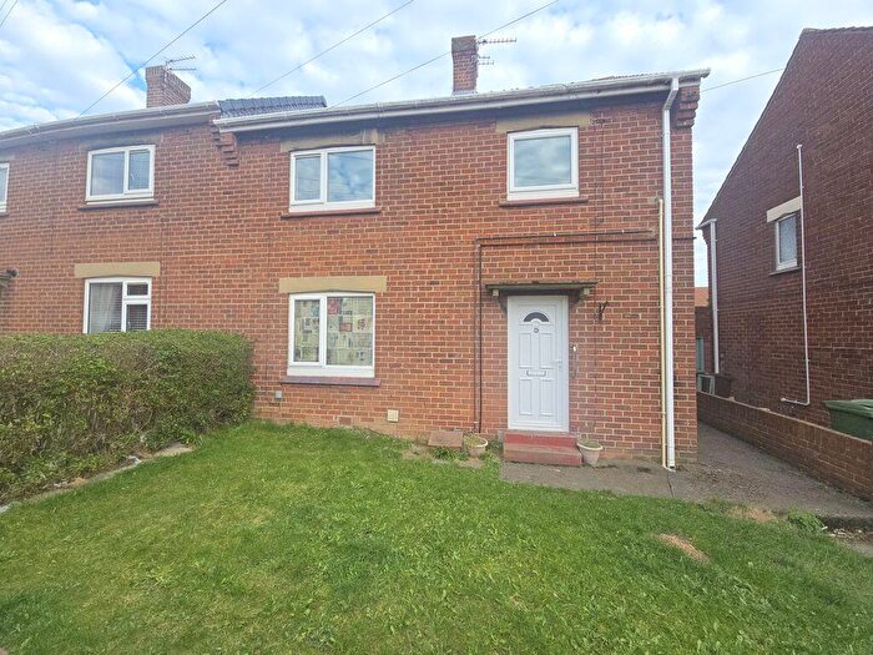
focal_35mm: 13
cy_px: 328
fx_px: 328
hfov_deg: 106.2
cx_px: 436
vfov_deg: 89.9
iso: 50
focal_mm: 2.2
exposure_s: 1/532
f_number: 2.2
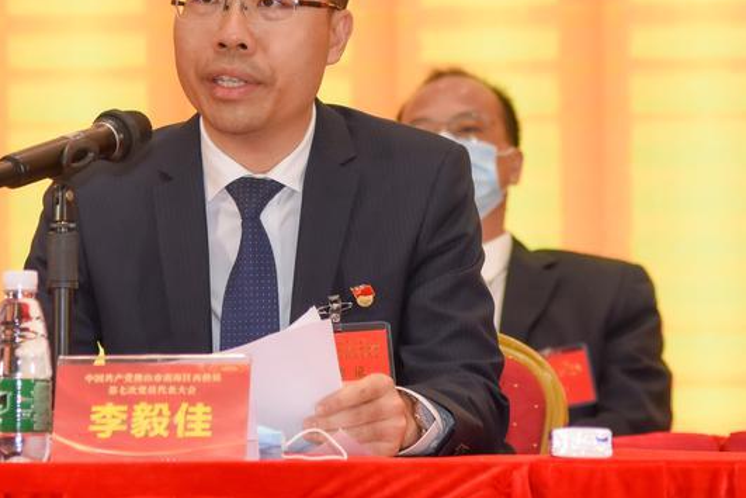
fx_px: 4683
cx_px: 219
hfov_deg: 9.1
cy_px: 182
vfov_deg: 6.1
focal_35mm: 226
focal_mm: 120
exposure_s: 1/200
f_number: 4.5
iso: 1000
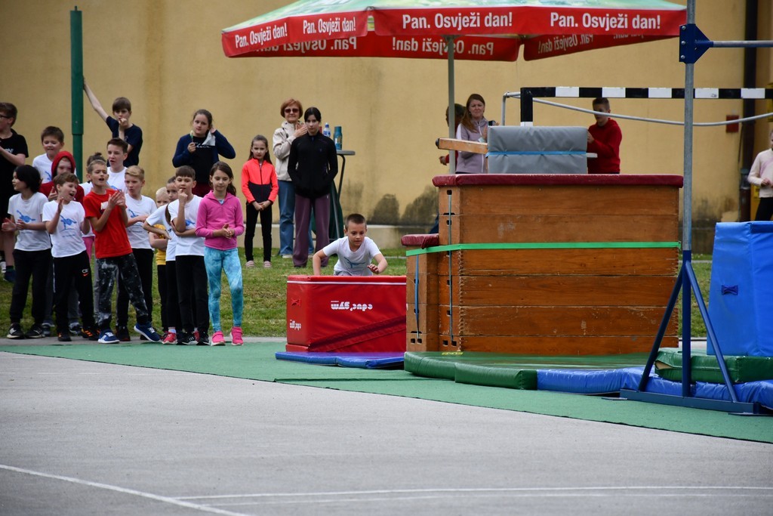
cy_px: 258
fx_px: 4509
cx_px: 386
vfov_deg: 6.5
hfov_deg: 9.8
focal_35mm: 210
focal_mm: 140
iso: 560
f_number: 5.6
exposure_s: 1/1000
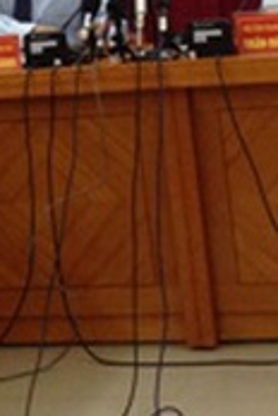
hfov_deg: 8.4
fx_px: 1888
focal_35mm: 163
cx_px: -2
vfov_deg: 12.1
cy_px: -188
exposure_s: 1/20
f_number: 2.4
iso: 100
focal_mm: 4.28
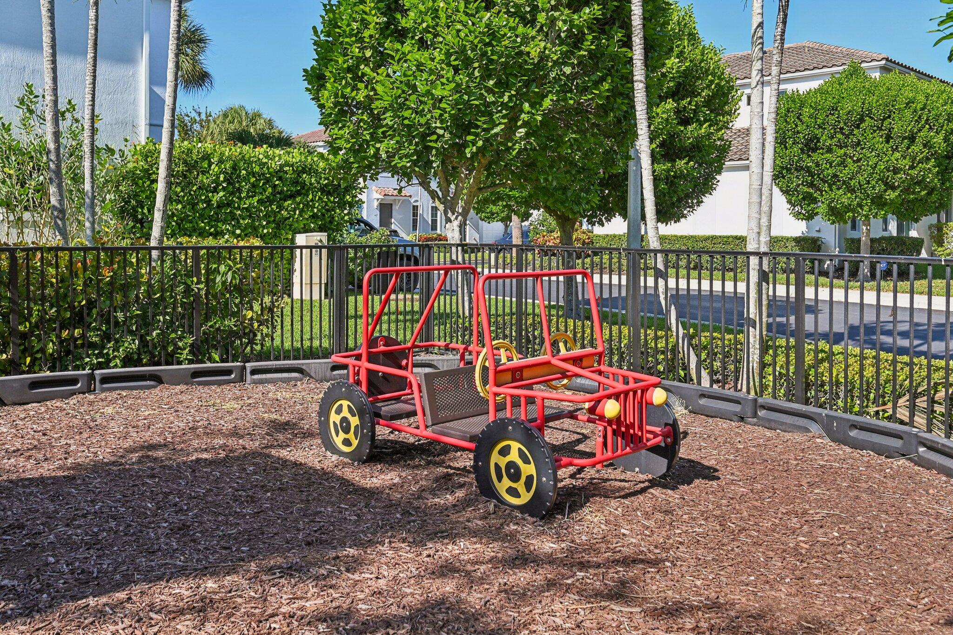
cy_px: 318
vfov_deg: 43.6
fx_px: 794
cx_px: 476
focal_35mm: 30
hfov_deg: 61.9
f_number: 6.3
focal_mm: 30
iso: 320
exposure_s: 1/800
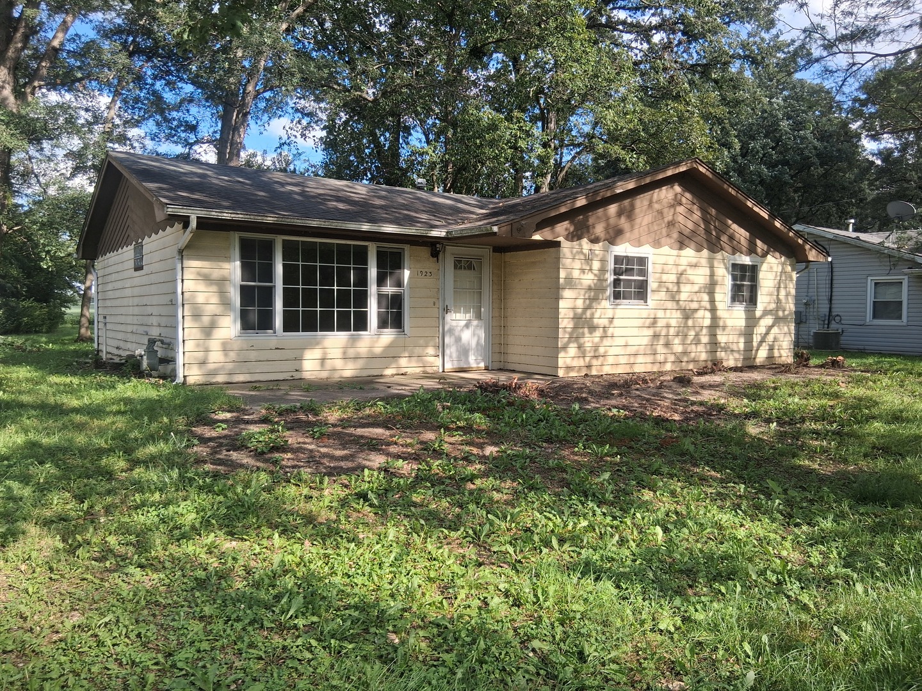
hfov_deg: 67.3
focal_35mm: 26
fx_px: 693
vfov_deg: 53.1
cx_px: 461
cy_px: 346
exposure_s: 1/242
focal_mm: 3.98
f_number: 1.8
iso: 25
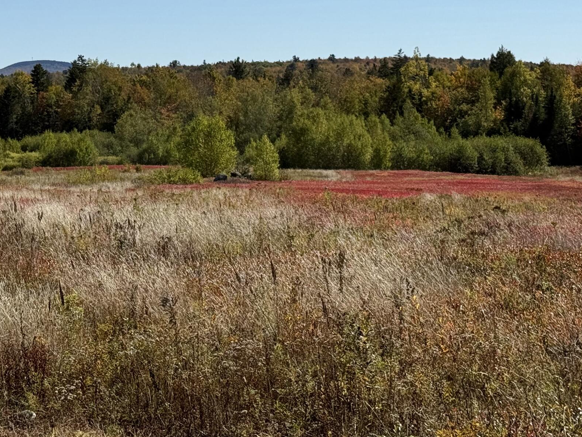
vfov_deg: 16.0
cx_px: 196
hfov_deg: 21.5
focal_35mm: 91
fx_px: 1530
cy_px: 37
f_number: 1.78
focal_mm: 6.76
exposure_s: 1/8772
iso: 64
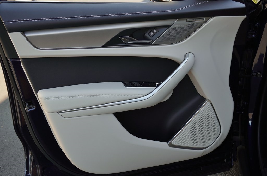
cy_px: 88
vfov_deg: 32.8
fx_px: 300
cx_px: 134
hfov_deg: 48.0
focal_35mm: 40
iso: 100
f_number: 6.3
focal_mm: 27
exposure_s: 1/100
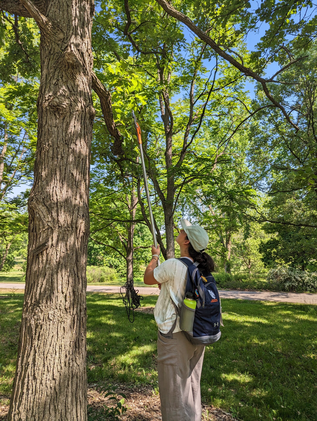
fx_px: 292
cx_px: 158
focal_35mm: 24
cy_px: 210
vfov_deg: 71.5
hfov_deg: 56.9
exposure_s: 1/775
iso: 40
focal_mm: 6.81
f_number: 1.85
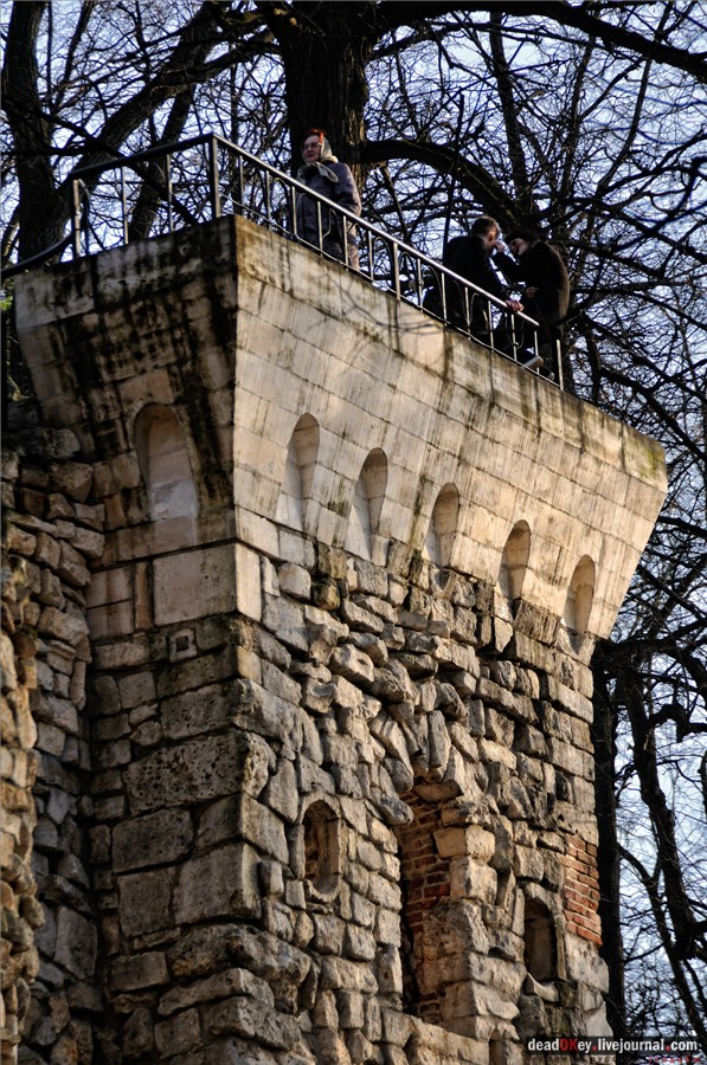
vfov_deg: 11.4
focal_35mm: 180
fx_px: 5321
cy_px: 532
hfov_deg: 7.6
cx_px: 354
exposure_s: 1/250
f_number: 6.3
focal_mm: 120
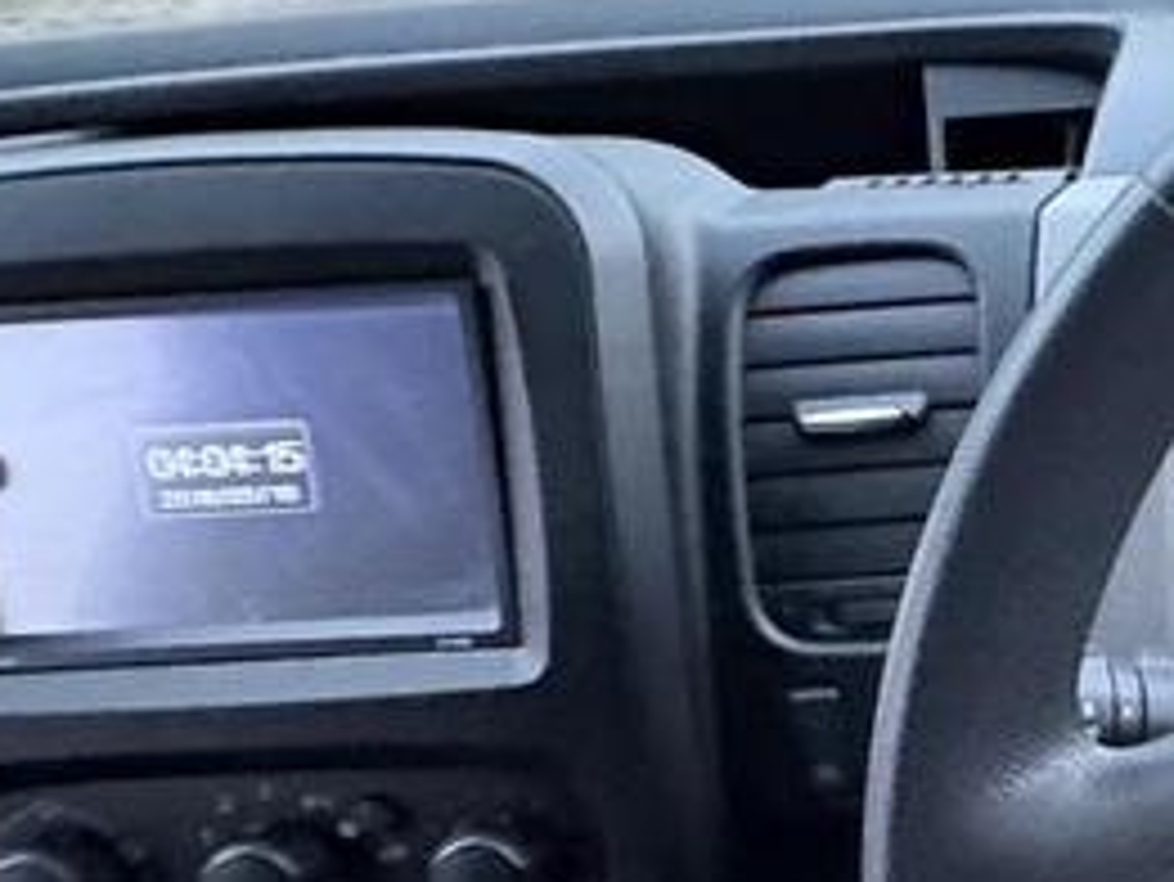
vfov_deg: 30.2
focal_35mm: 48
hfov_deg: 31.8
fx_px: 1629
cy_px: 549
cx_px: 1466
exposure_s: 1/30
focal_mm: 2.22
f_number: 2.2
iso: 1250
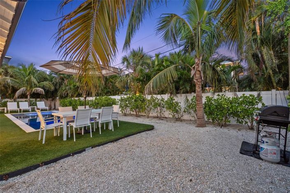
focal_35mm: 16
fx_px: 129
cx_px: 145
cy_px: 96
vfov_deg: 73.7
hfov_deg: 96.8
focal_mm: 16
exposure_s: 1/5
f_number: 8
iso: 1600
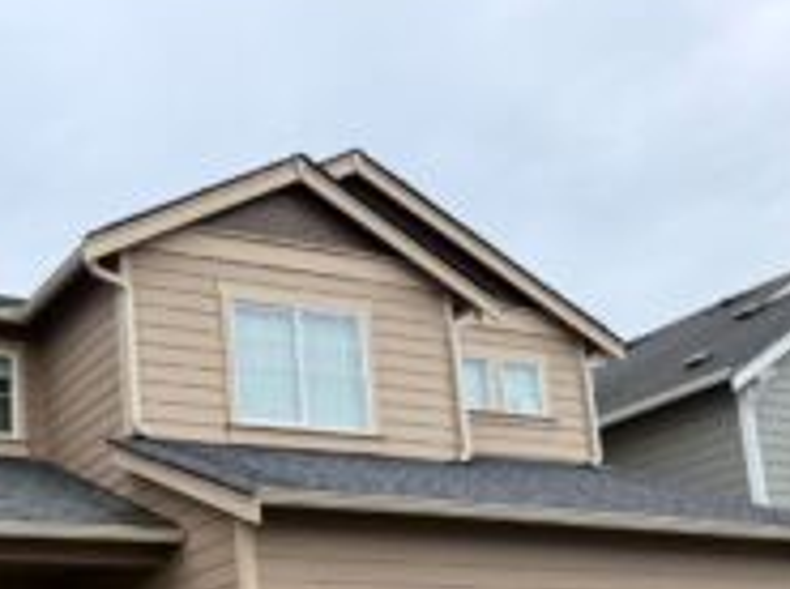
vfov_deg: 26.5
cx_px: 30
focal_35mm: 52
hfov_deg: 34.1
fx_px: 1184
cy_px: 589
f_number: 1.78
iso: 100
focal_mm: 6.76
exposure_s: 1/160
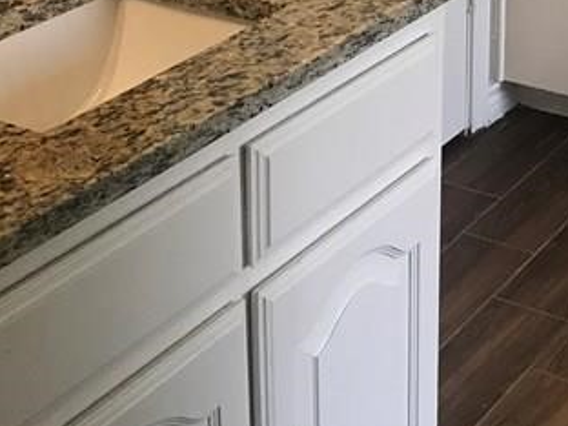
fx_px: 1510
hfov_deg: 21.0
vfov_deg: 15.4
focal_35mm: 92
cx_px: 462
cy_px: -100
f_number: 1.8
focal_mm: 3.99
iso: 25
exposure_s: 1/30
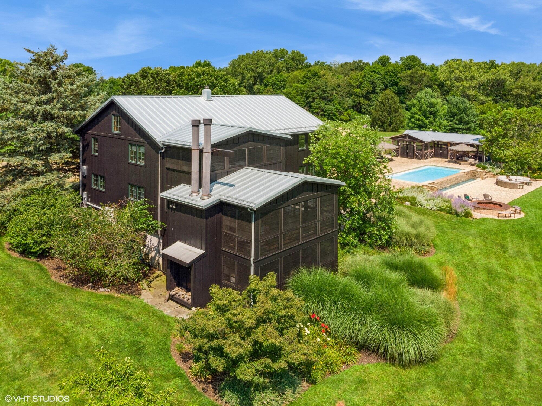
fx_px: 376
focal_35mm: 24
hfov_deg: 71.6
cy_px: 203
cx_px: 271
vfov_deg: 56.8
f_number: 2.8
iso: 100
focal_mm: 4.5
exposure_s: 1/900
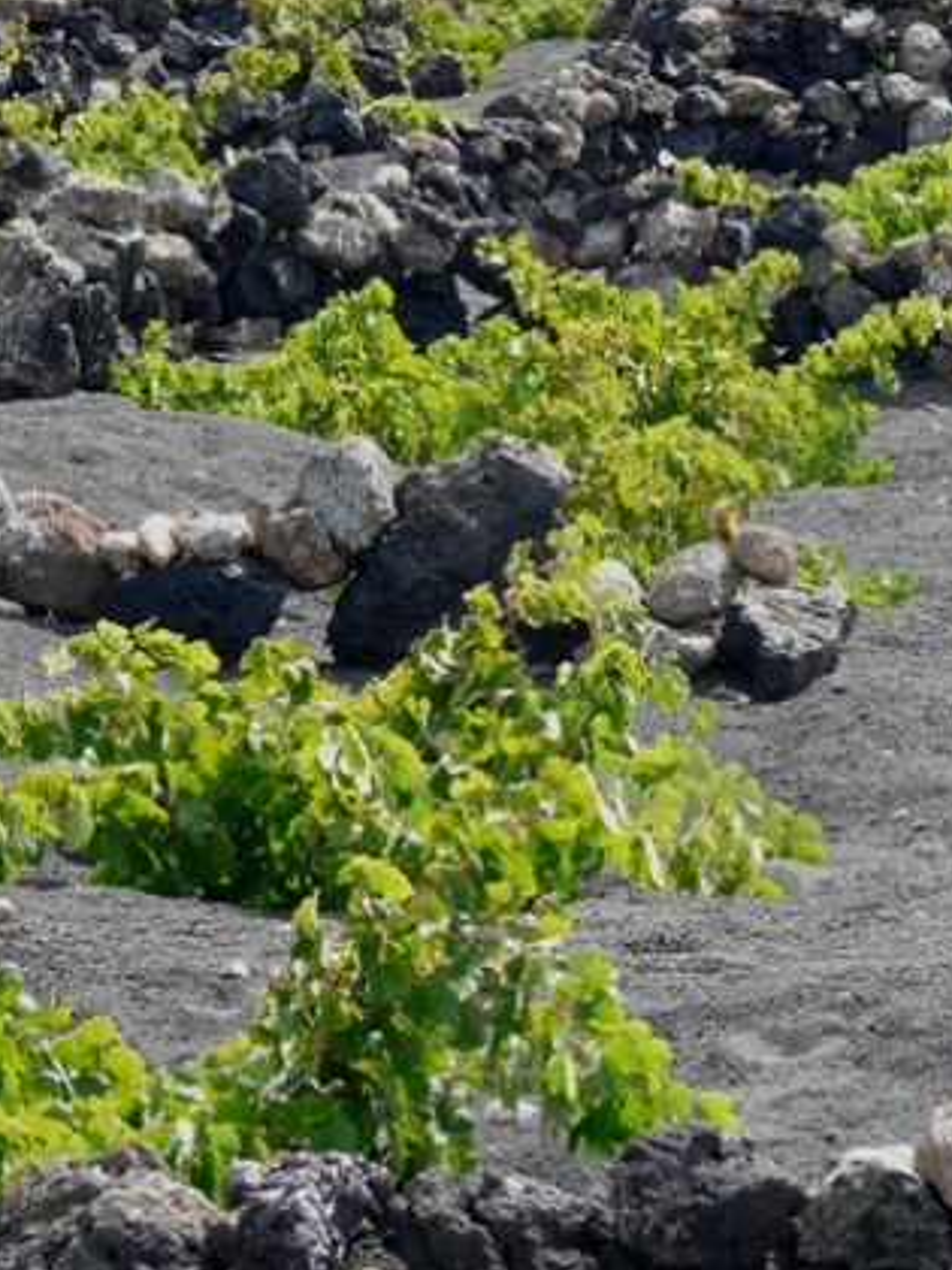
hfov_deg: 6.7
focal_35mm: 221
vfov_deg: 9.0
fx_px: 8104
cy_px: 800
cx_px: 497
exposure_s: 1/200
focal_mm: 22.6
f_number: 4
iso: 100
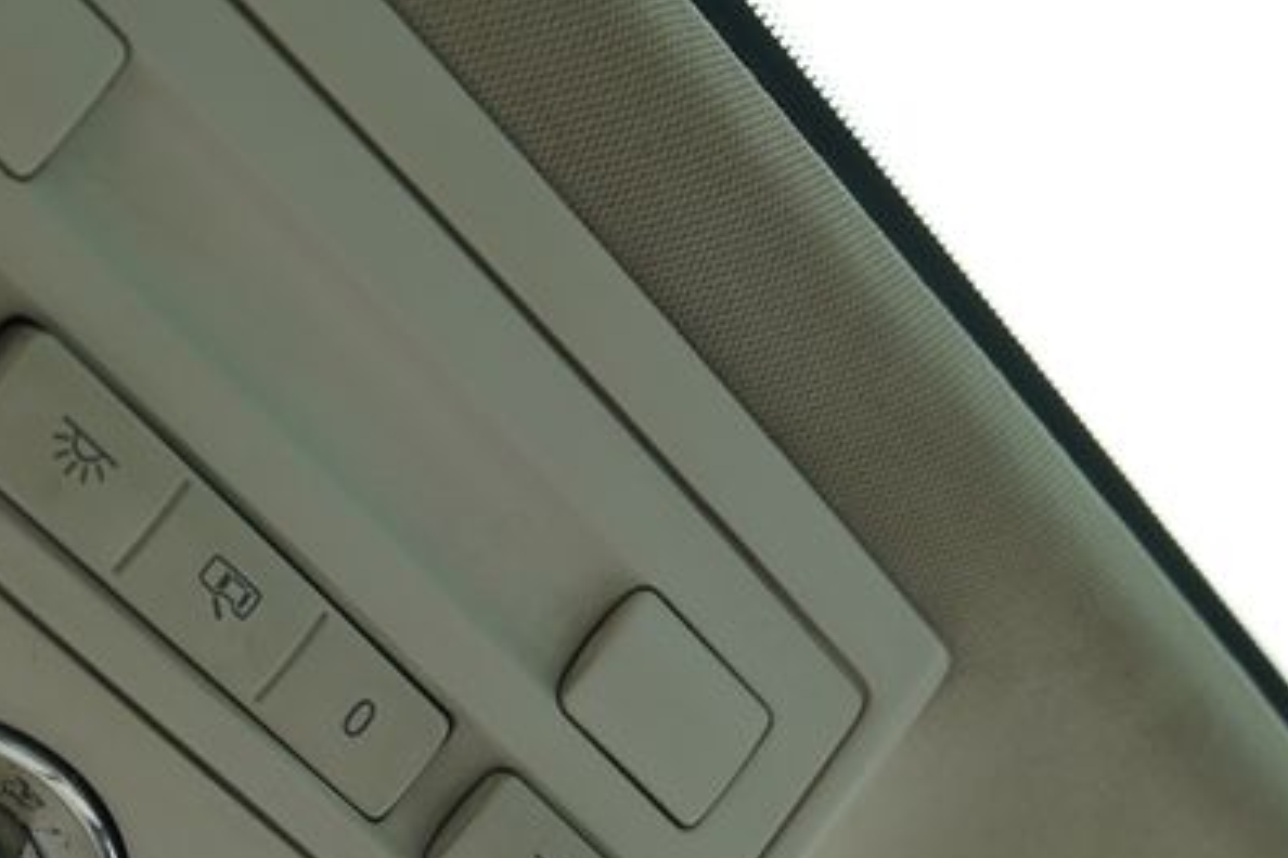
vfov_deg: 17.5
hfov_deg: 26.4
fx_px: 2683
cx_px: 241
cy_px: 951
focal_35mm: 75
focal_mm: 29
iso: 100
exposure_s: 1/80
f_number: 4.5
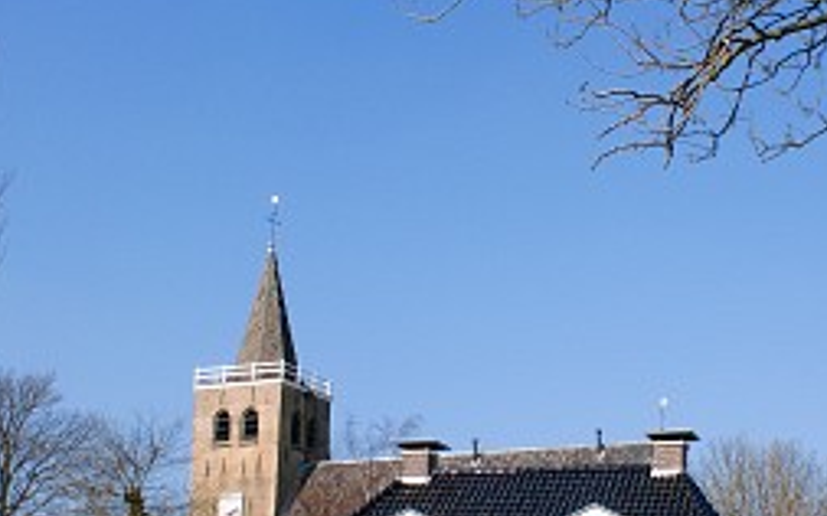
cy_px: 379
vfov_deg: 19.6
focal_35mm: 66
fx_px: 1487
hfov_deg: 30.6
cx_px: 615
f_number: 5.6
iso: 64
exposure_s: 1/400
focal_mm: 6.3
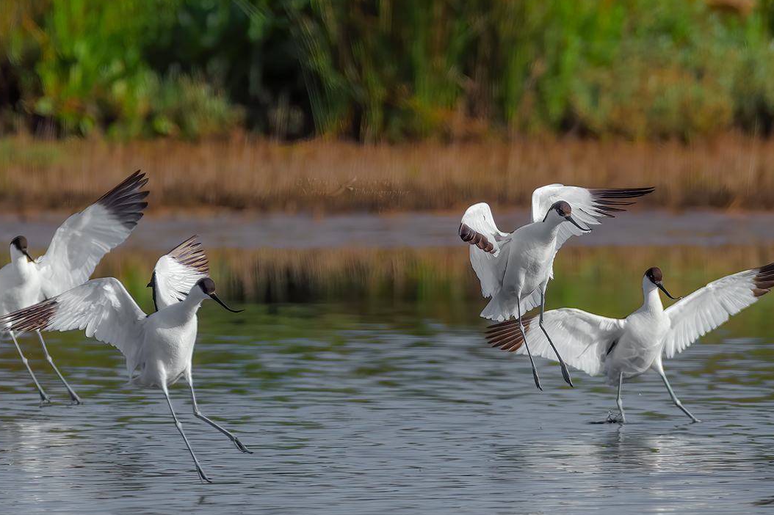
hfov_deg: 1.4
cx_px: 377
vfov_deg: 0.9
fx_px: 32131
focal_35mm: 1495
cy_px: 233
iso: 640
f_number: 7.1
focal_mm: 700
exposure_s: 1/2500
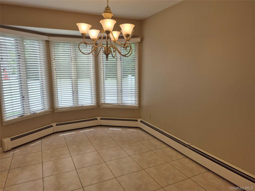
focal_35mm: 23
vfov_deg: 58.9
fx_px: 169
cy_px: 96
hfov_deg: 73.9
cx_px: 128
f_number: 1.8
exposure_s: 1/174
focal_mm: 5.4
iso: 25
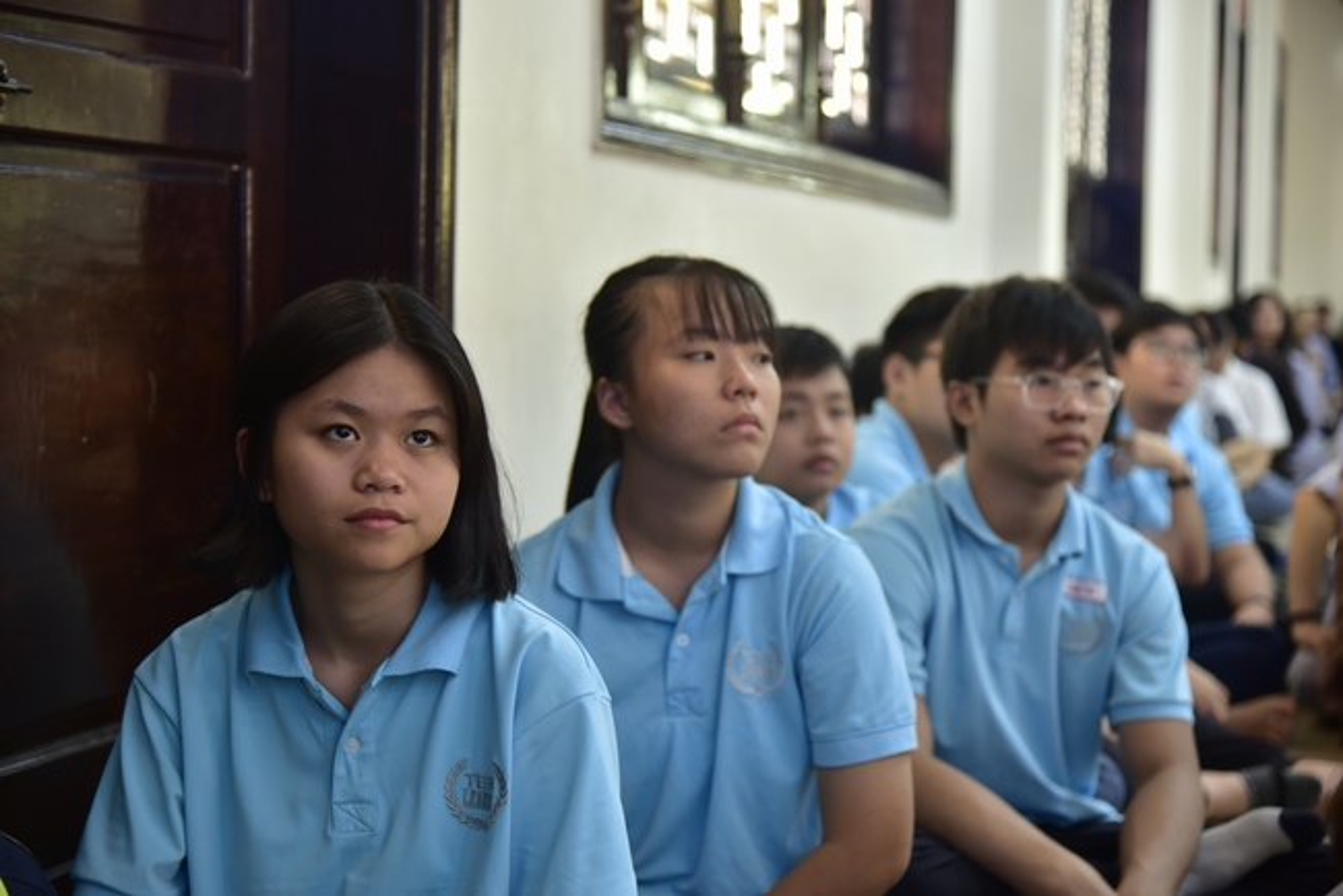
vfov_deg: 18.2
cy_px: 448
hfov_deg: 27.0
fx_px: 2799
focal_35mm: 75
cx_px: 672
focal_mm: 75
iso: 800
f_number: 4
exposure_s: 1/25
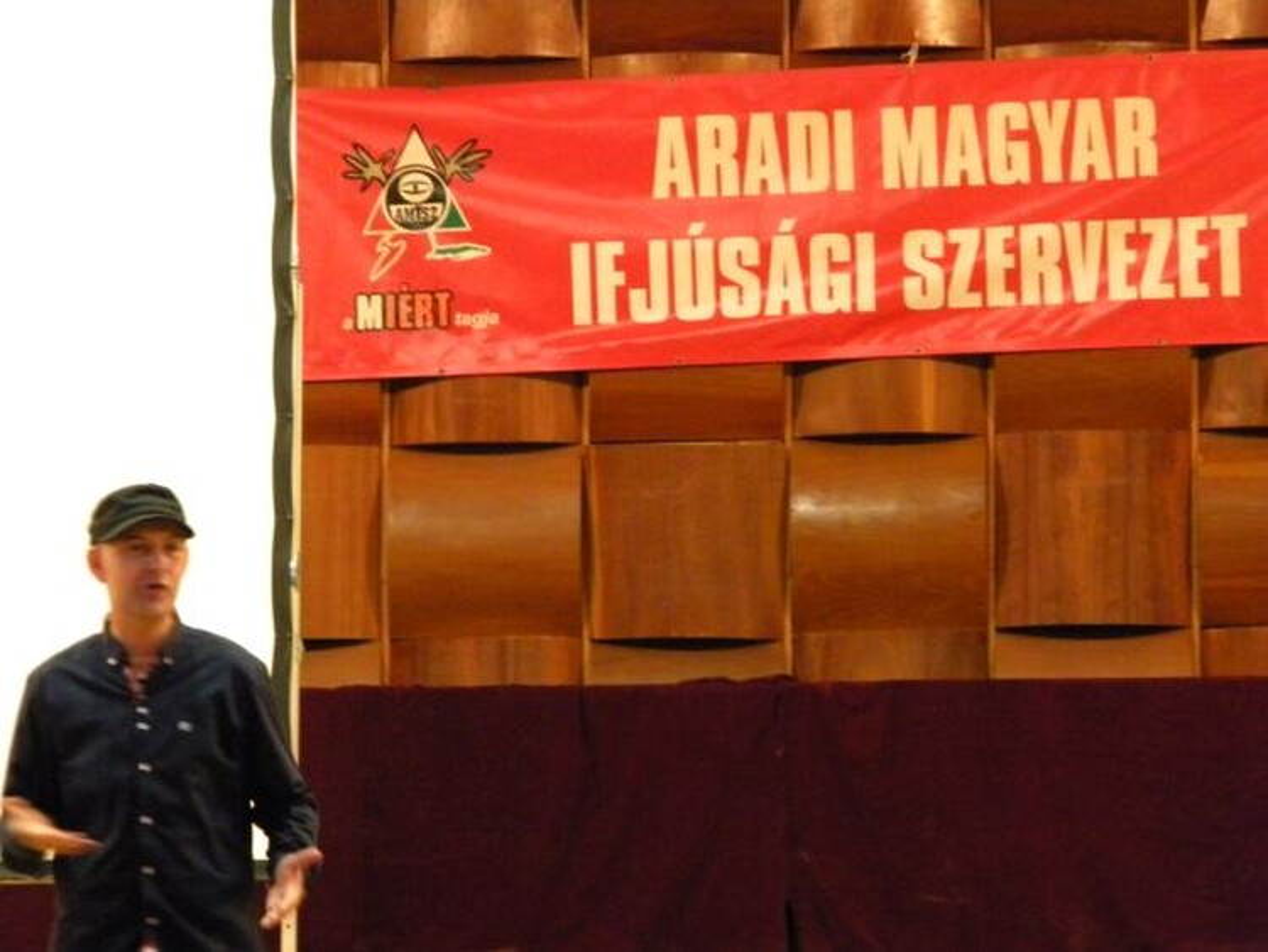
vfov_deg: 8.1
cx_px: 634
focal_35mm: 183
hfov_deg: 10.8
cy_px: 476
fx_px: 6706
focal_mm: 33.1
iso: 800
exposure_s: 1/9.1
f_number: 5.2
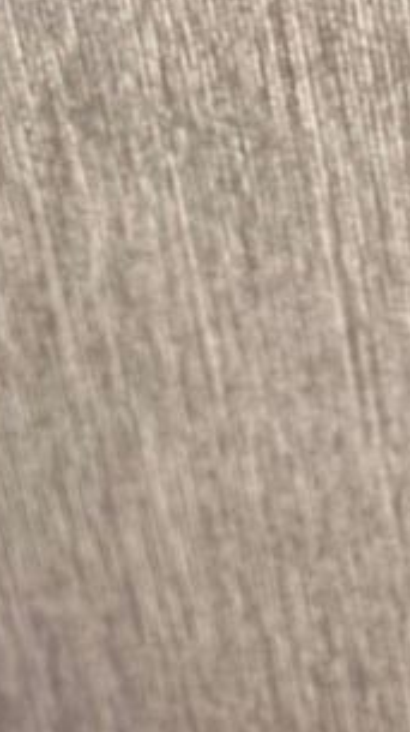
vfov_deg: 17.0
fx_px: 1996
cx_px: 547
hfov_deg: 11.4
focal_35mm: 103
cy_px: 1334
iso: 1600
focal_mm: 6.76
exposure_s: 1/15
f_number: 1.78
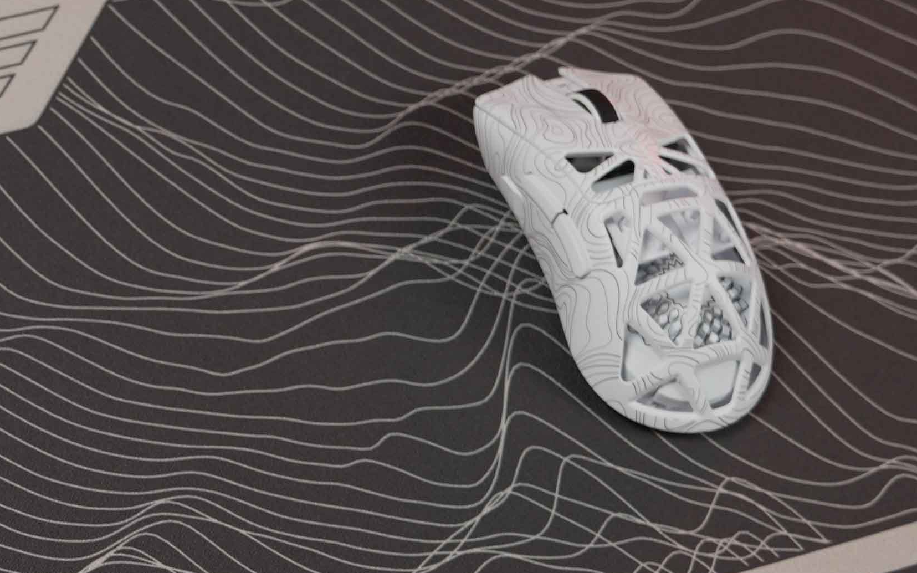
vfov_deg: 8.0
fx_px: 4098
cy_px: 439
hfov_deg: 12.3
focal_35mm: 164
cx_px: -314
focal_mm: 38
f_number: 4
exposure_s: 1/80
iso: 125
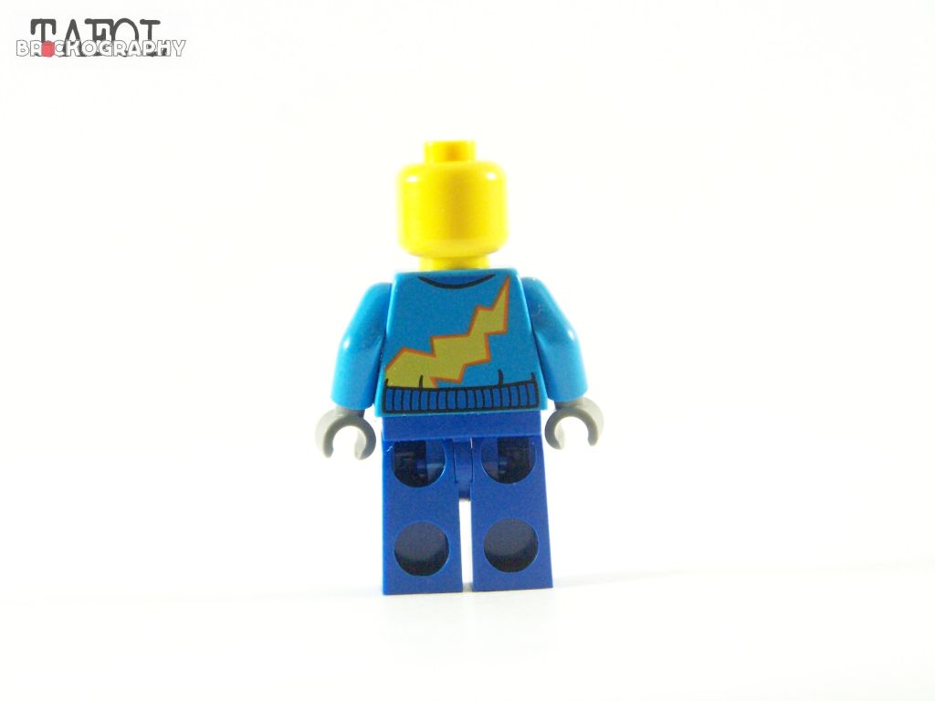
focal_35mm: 128
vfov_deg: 11.6
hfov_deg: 15.4
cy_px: 350
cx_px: 468
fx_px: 3457
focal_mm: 21.2
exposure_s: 1/60
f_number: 3.6
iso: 400
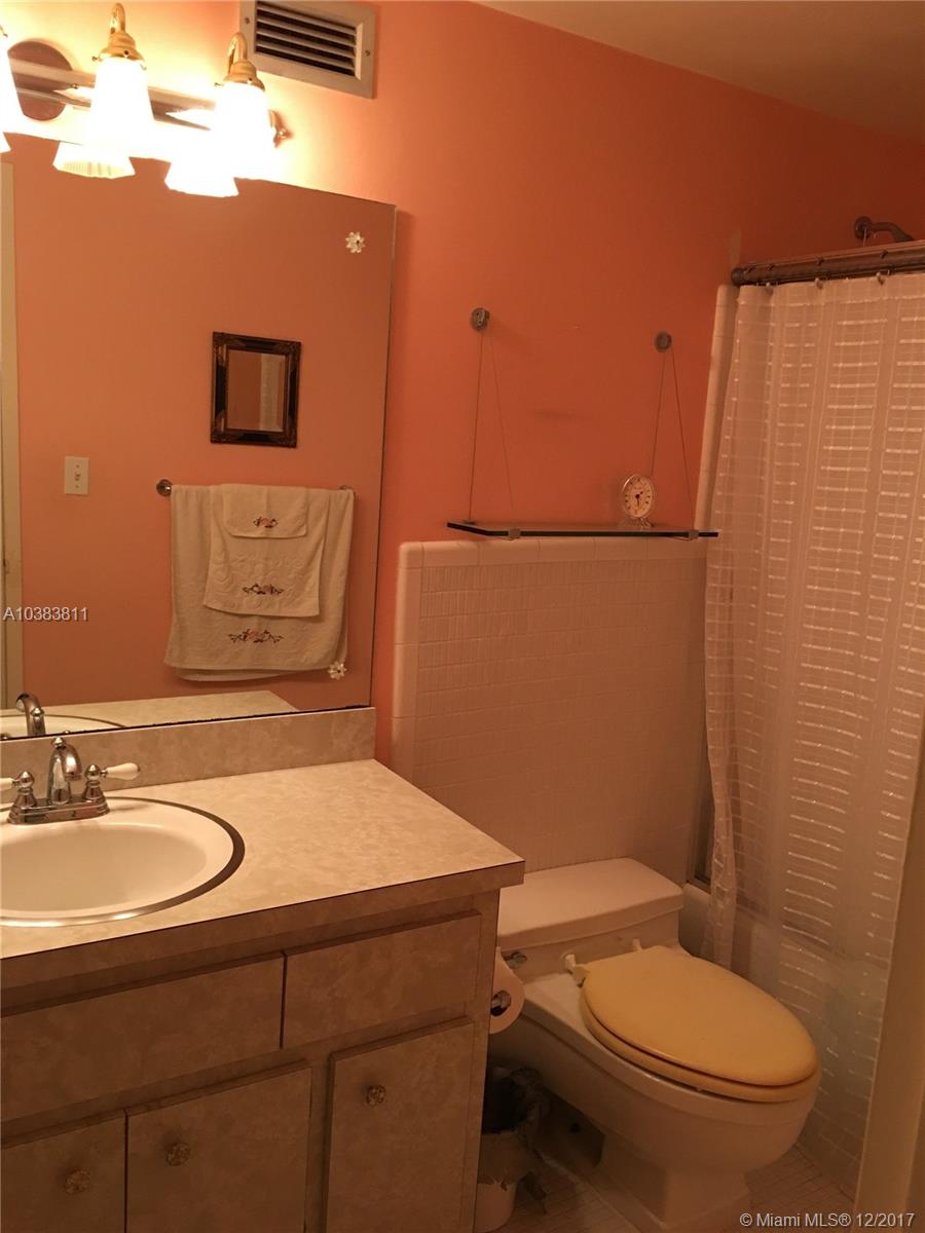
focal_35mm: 29
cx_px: 462
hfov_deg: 48.2
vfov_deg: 61.7
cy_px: 616
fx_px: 1033
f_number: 2.2
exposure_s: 1/15
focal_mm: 4.15
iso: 100
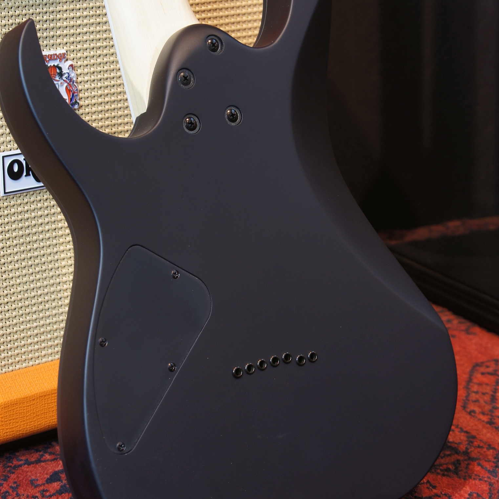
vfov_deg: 18.1
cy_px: 218
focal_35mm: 96
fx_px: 1566
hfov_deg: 18.1
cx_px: 249
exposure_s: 1/4
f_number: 6.3
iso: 100
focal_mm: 50
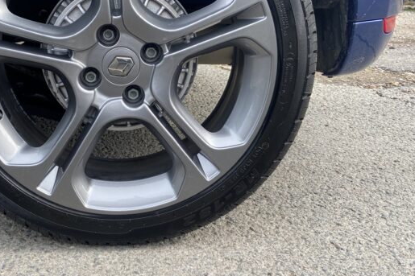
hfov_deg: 45.9
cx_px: 147
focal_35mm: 42
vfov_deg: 31.5
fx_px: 484
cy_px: 85
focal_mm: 4.25
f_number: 1.8
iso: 32
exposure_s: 1/394
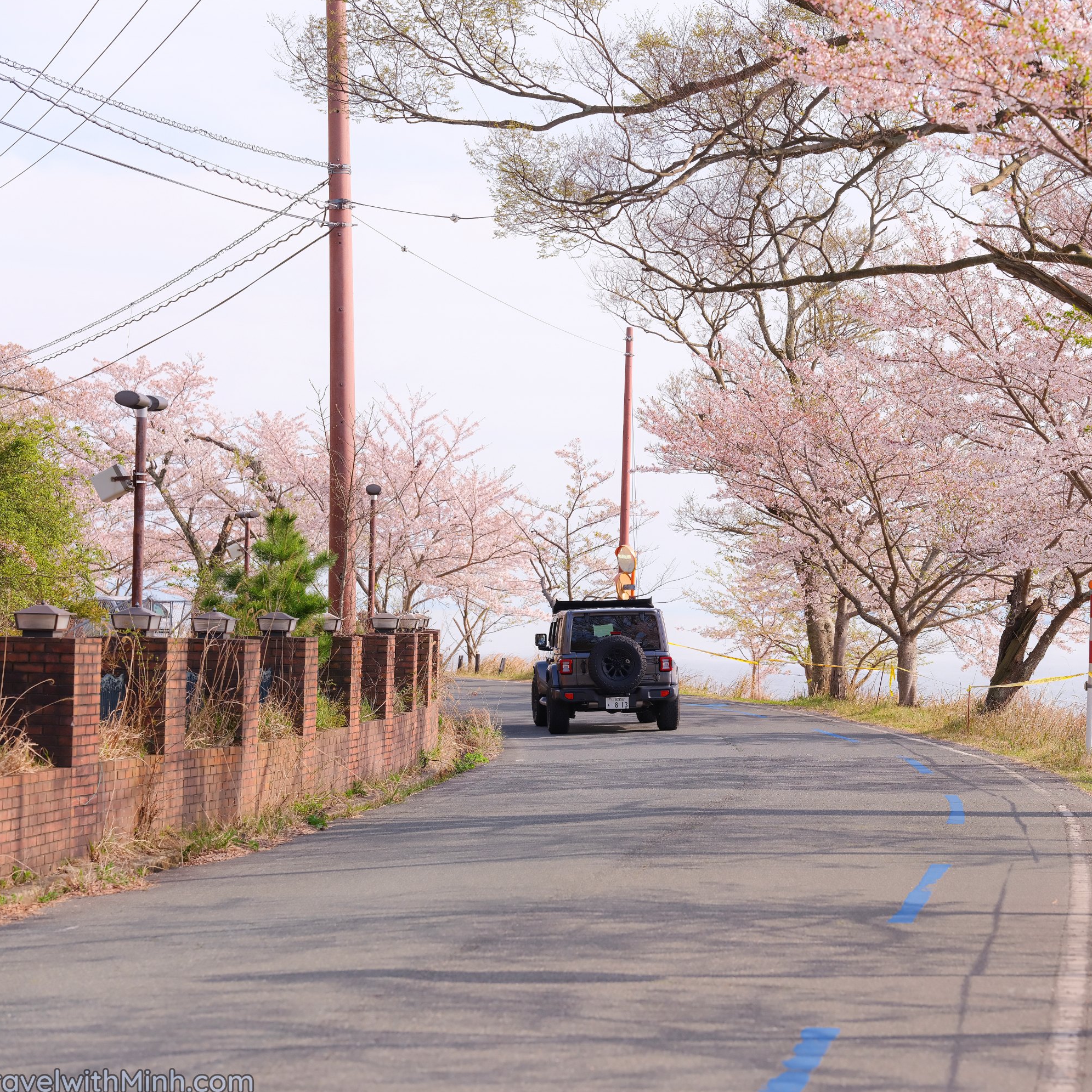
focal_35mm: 103
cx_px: 703
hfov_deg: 16.9
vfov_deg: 16.9
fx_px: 3676
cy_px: 545
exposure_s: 1/320
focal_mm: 110
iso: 200
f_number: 5.6
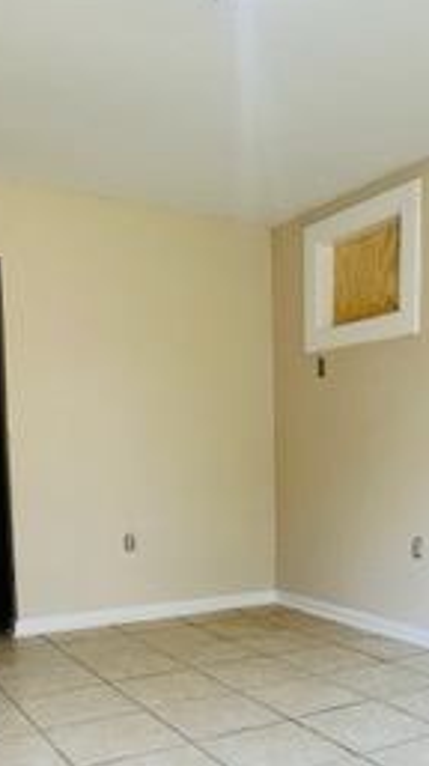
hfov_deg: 30.8
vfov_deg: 51.5
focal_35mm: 38
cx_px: 289
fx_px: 771
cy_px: 534
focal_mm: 2.22
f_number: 2.2
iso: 50
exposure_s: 1/120
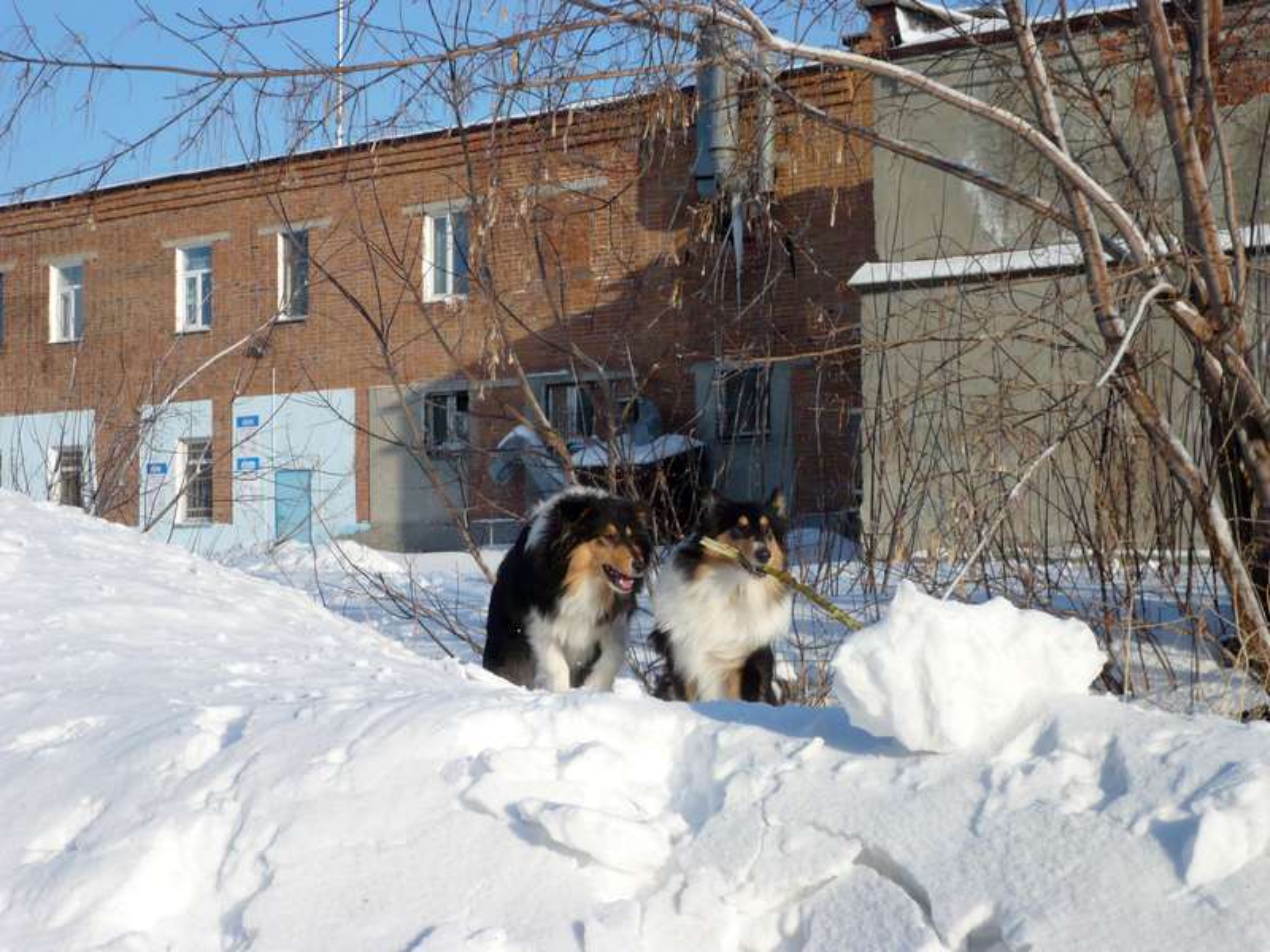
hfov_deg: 32.2
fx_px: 2201
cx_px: 635
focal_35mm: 60
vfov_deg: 24.4
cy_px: 476
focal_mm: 9.9
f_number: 3.7
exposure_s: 1/1000
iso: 100
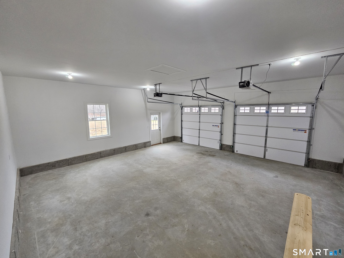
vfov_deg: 89.9
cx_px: 172
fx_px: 129
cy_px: 129
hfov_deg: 106.2
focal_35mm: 13
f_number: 2.2
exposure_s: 1/60
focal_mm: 2.2
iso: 320
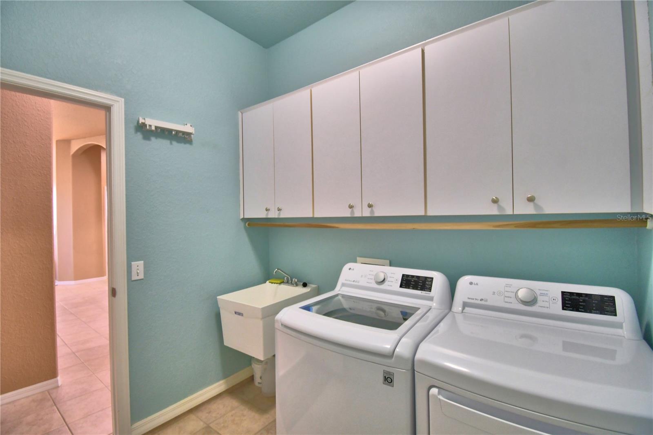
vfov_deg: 77.3
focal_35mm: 15
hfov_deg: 100.4
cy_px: 218
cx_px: 326
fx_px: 272
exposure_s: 1/30
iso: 450
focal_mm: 10
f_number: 4.5
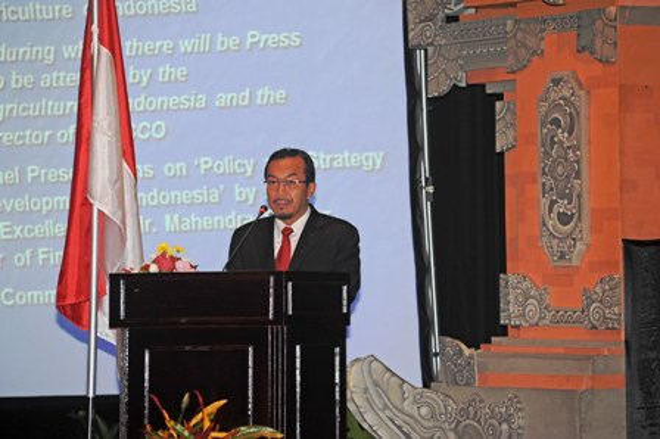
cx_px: 330
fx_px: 3664
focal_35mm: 200
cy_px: 220
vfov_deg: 6.9
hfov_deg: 10.3
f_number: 5
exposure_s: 1/40
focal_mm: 200
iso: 400
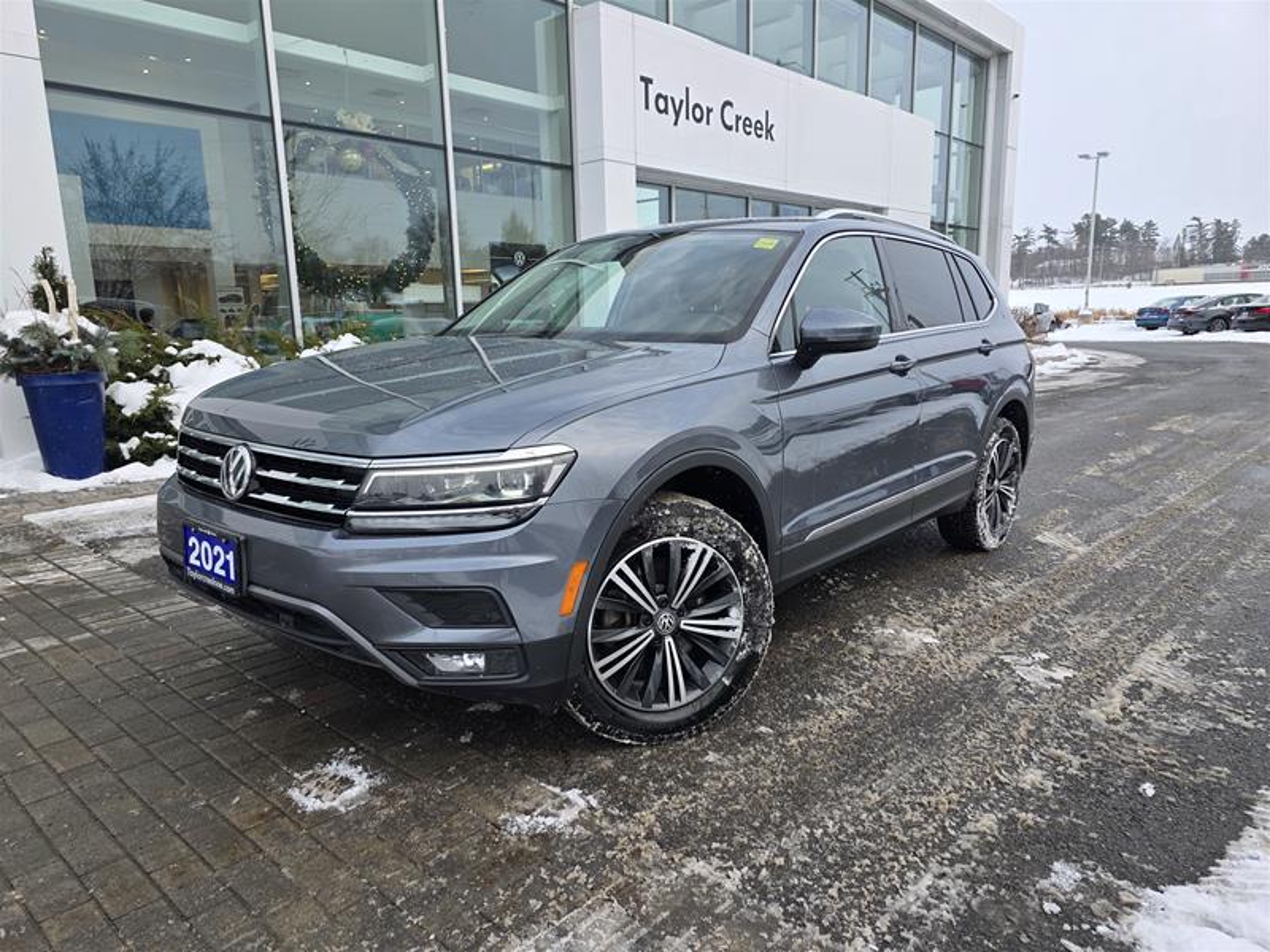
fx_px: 844
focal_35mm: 23
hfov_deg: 73.9
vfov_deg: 58.9
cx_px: 635
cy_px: 476
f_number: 1.7
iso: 40
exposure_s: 1/359
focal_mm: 6.3
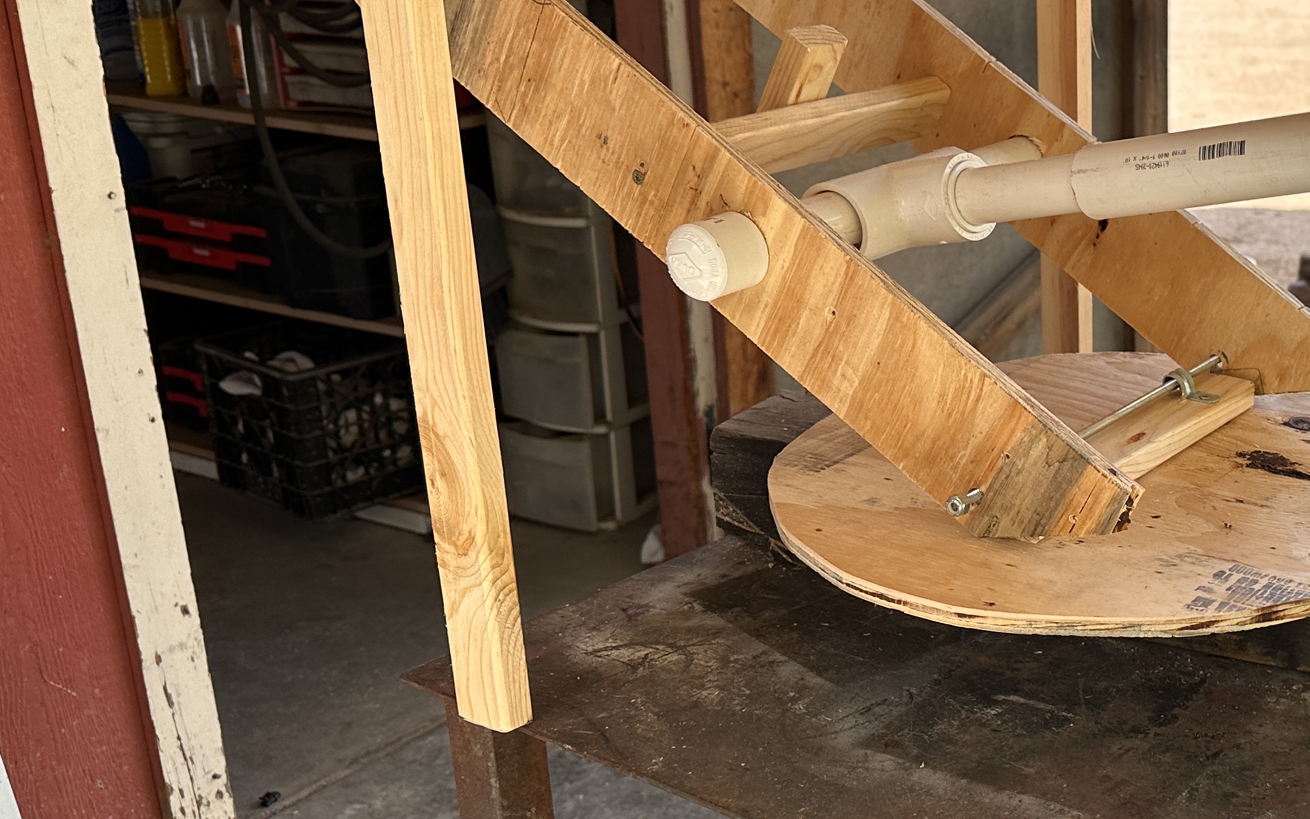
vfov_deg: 25.3
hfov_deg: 36.1
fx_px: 1821
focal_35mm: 51
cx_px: 1273
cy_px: 397
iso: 80
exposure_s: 1/1144
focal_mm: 6.86
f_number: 1.78
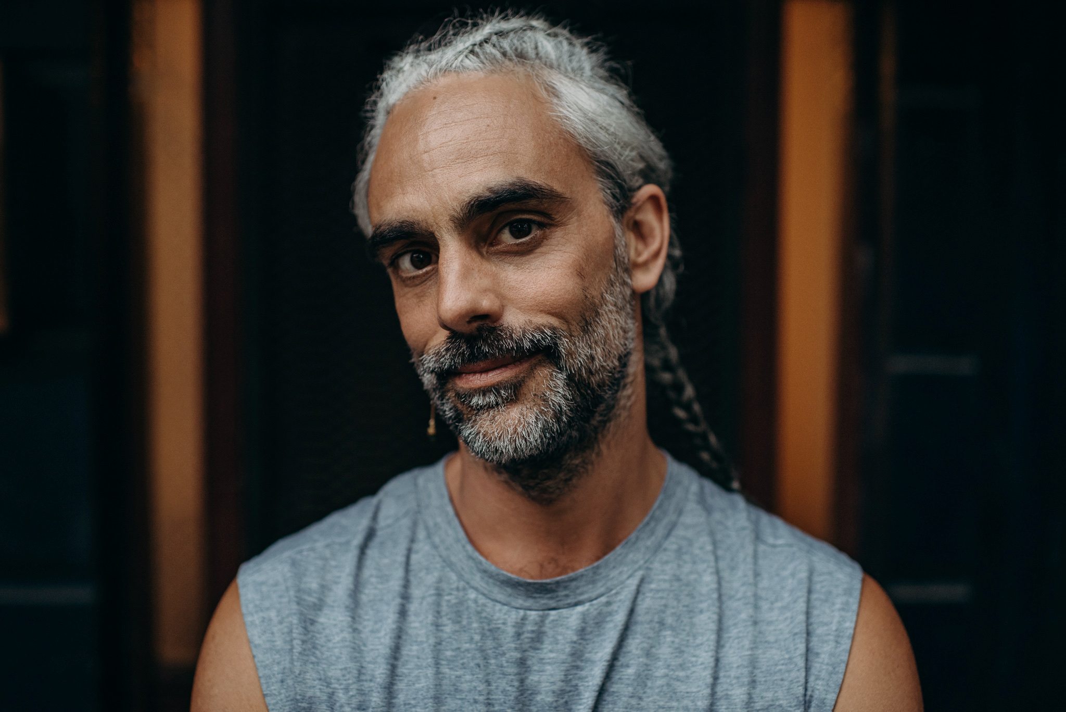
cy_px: 356
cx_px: 533
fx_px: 1037
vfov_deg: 37.9
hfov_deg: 54.4
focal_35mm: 35
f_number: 2
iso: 800
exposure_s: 1/500
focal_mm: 35
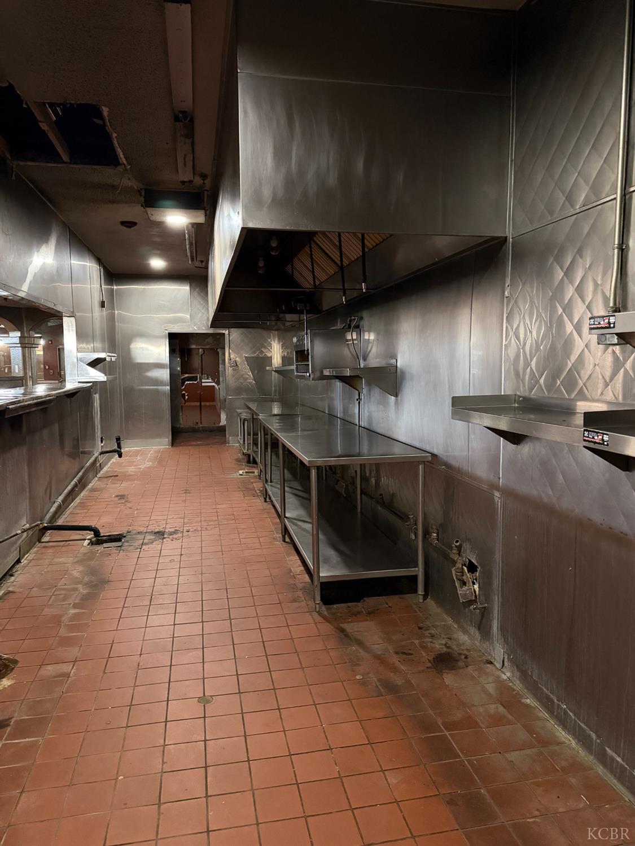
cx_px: 318
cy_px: 423
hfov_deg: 56.8
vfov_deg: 71.6
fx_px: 587
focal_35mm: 24
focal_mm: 6.76
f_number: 1.78
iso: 1600
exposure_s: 1/30
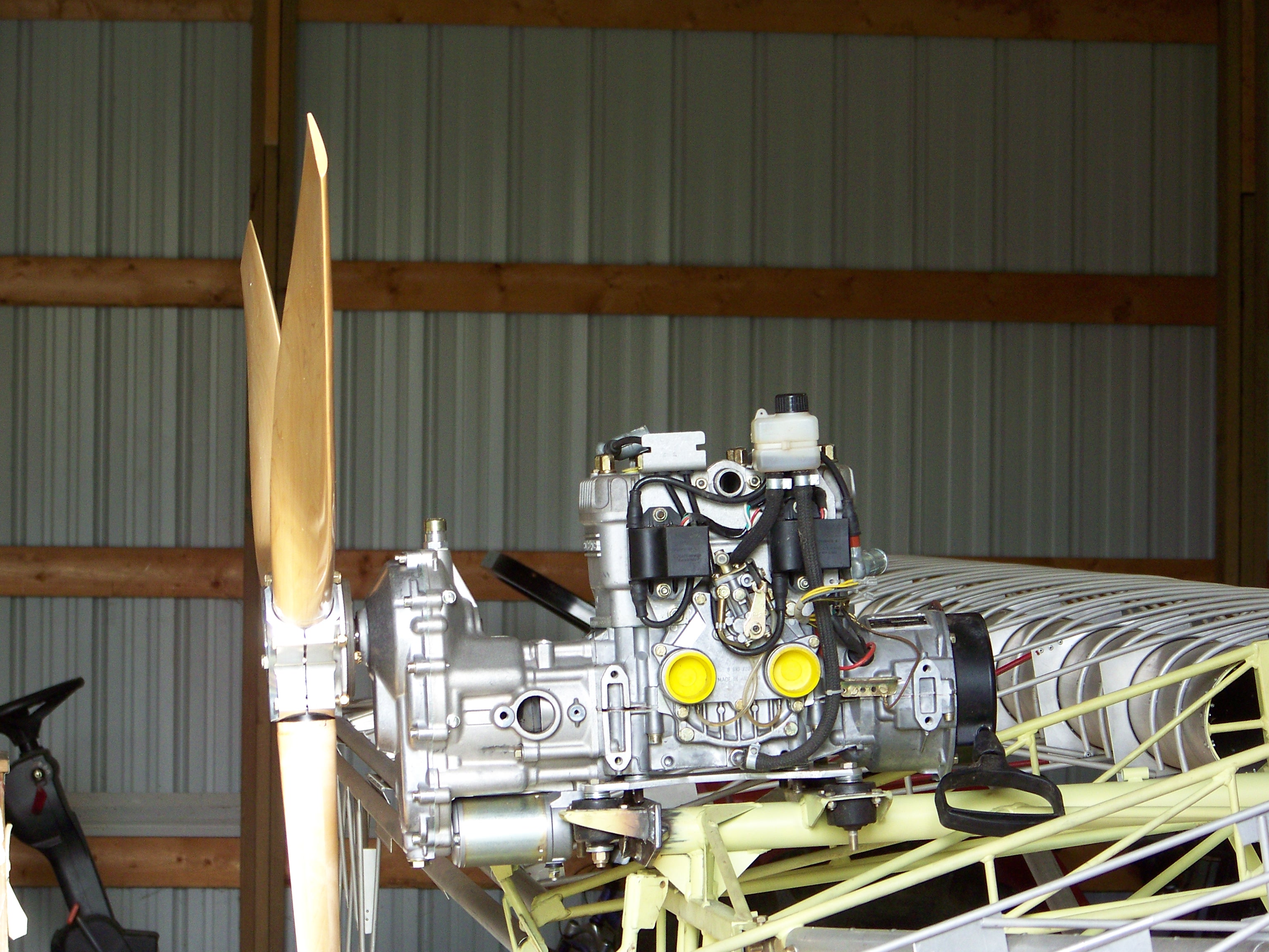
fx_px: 5022
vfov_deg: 10.8
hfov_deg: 14.4
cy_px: 476
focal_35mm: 137
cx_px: 634
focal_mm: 22.2
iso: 125
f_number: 3.2
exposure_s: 1/40
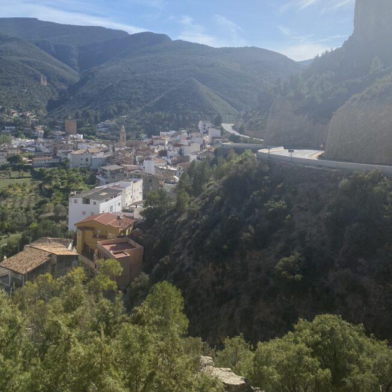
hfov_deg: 46.0
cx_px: 173
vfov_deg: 44.1
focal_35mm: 36
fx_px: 461
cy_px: 86
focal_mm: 4.25
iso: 32
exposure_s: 1/5747
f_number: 1.8
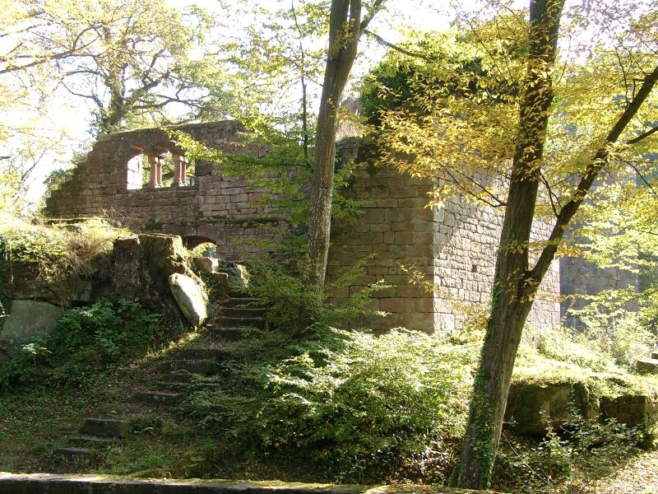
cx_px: 329
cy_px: 247
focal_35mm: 50
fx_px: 950
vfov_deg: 29.1
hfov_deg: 38.2
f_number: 4
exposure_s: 1/66.1
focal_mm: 10.4
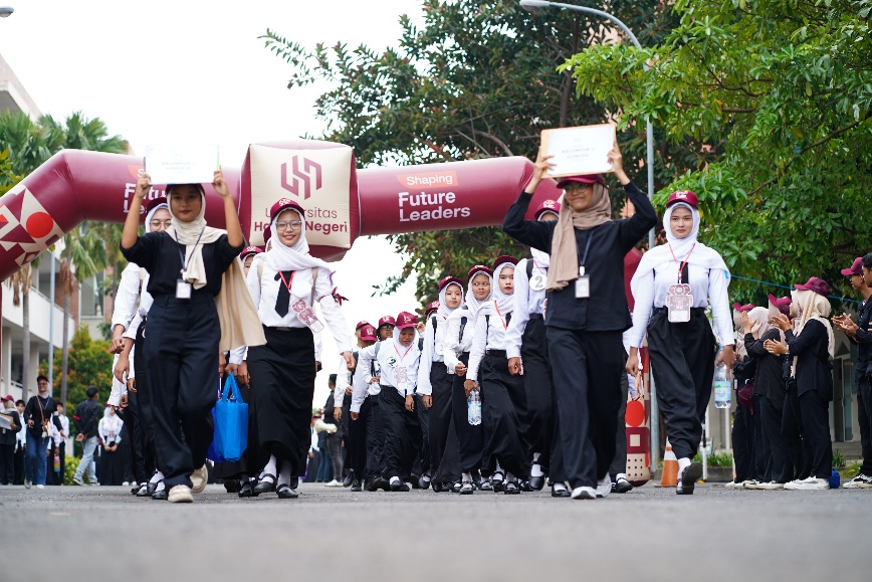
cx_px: 436
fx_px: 2059
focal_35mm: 85
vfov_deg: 16.1
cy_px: 291
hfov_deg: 23.9
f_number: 3.5
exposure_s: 1/161
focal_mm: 85
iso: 200
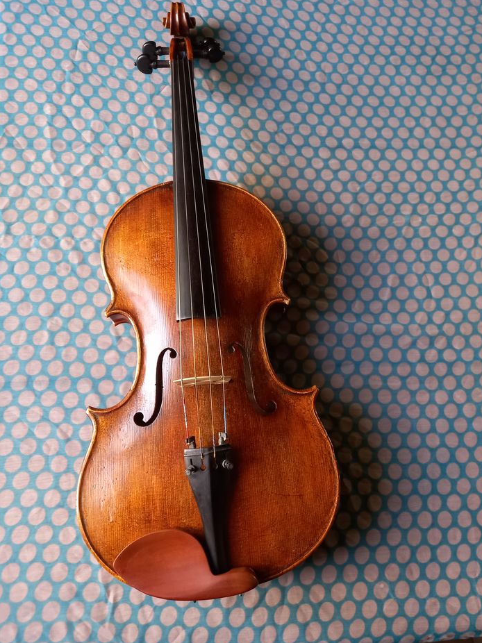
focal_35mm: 27
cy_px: 299
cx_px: 260
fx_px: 502
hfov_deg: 51.3
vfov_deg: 65.3
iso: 200
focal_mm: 4.6
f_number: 2
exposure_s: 1/25
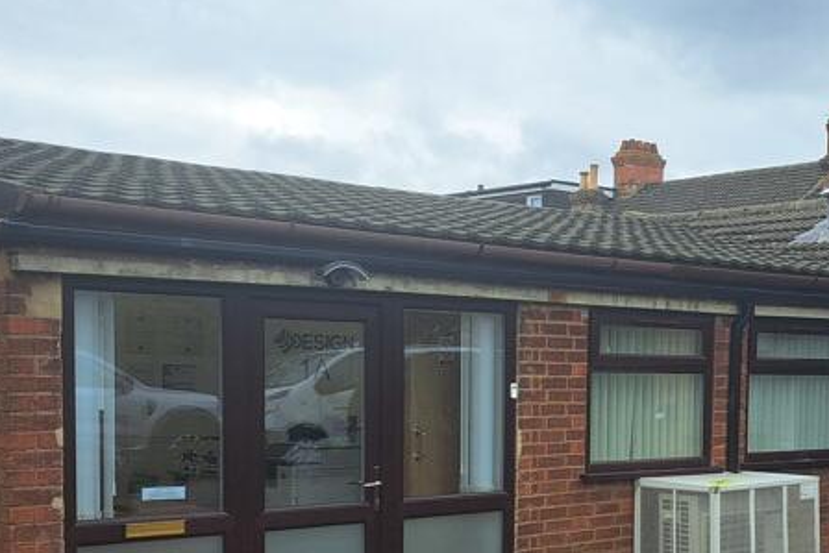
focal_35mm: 57
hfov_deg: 34.6
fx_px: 1313
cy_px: 435
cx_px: 581
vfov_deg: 23.5
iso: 50
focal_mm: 5.23
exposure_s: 1/670
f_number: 1.8
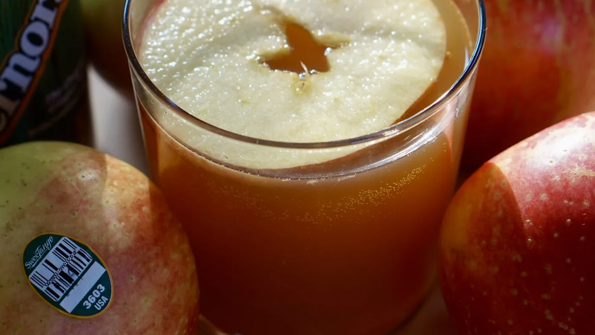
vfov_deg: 10.9
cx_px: 255
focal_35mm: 111
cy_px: 124
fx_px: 1751
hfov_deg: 19.3
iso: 200
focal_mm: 50
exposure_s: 1/80
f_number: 4
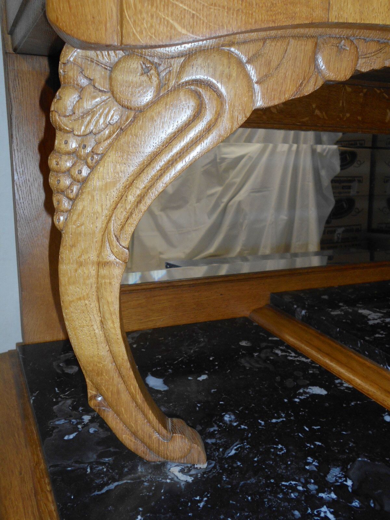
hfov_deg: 41.8
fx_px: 511
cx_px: 195
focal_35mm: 34
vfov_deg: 54.0
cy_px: 260
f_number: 3.6
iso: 80
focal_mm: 5.8
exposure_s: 1/30
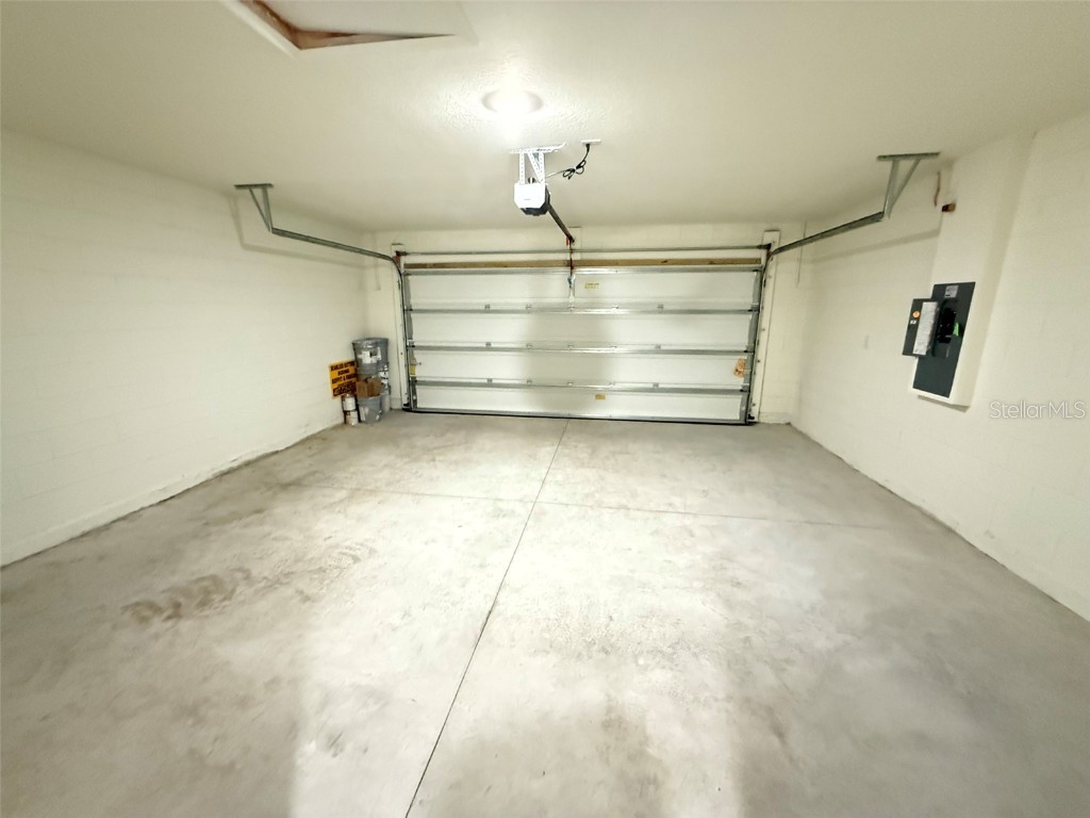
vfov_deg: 85.7
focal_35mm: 14
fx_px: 441
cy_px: 409
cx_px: 545
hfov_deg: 102.1
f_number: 2.2
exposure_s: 1/30
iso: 1600
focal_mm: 2.22
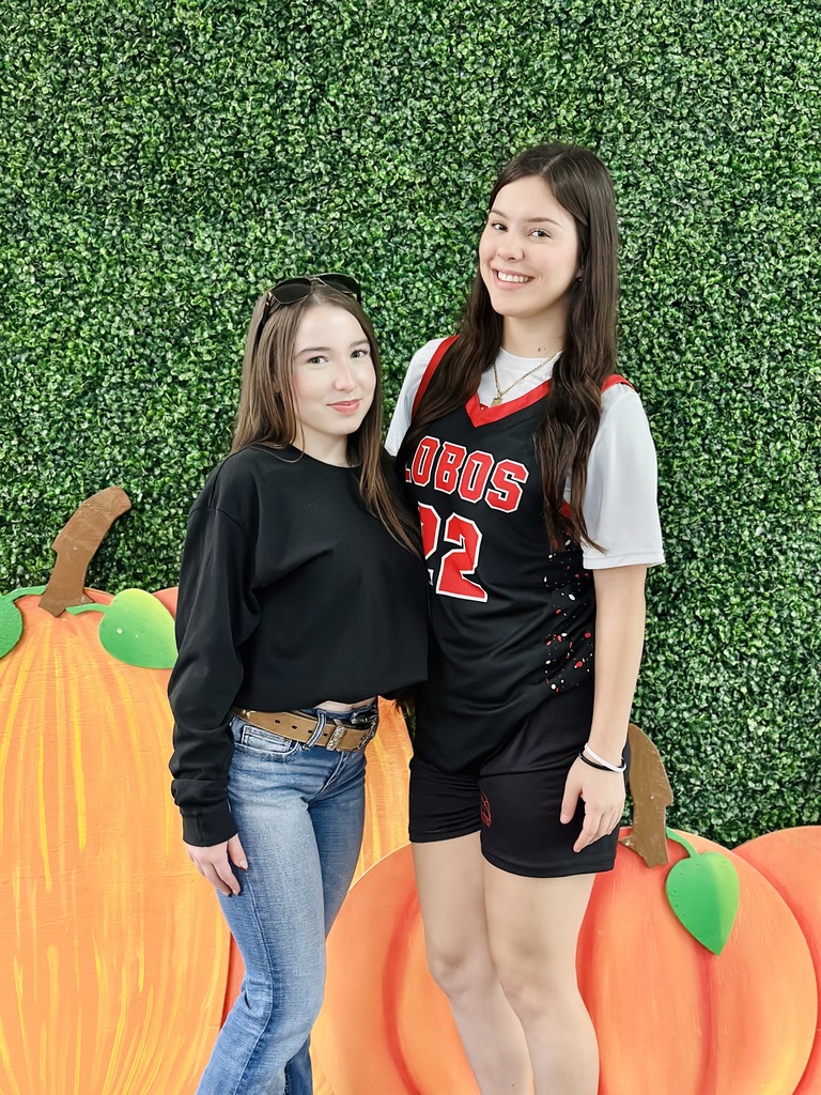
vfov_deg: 39.7
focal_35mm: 48
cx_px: 410
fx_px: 1518
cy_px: 548
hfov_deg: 30.3
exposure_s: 1/40
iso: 640
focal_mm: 6.86
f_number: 1.78
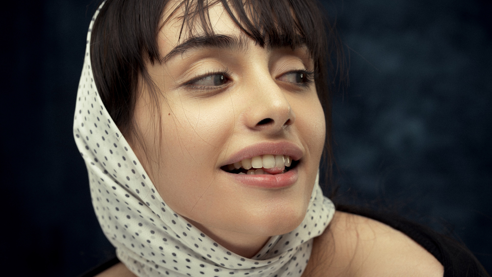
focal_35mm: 90
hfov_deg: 23.7
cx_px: 247
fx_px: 1174
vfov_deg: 13.4
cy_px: 134
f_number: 8
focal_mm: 85
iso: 50
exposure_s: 1/160
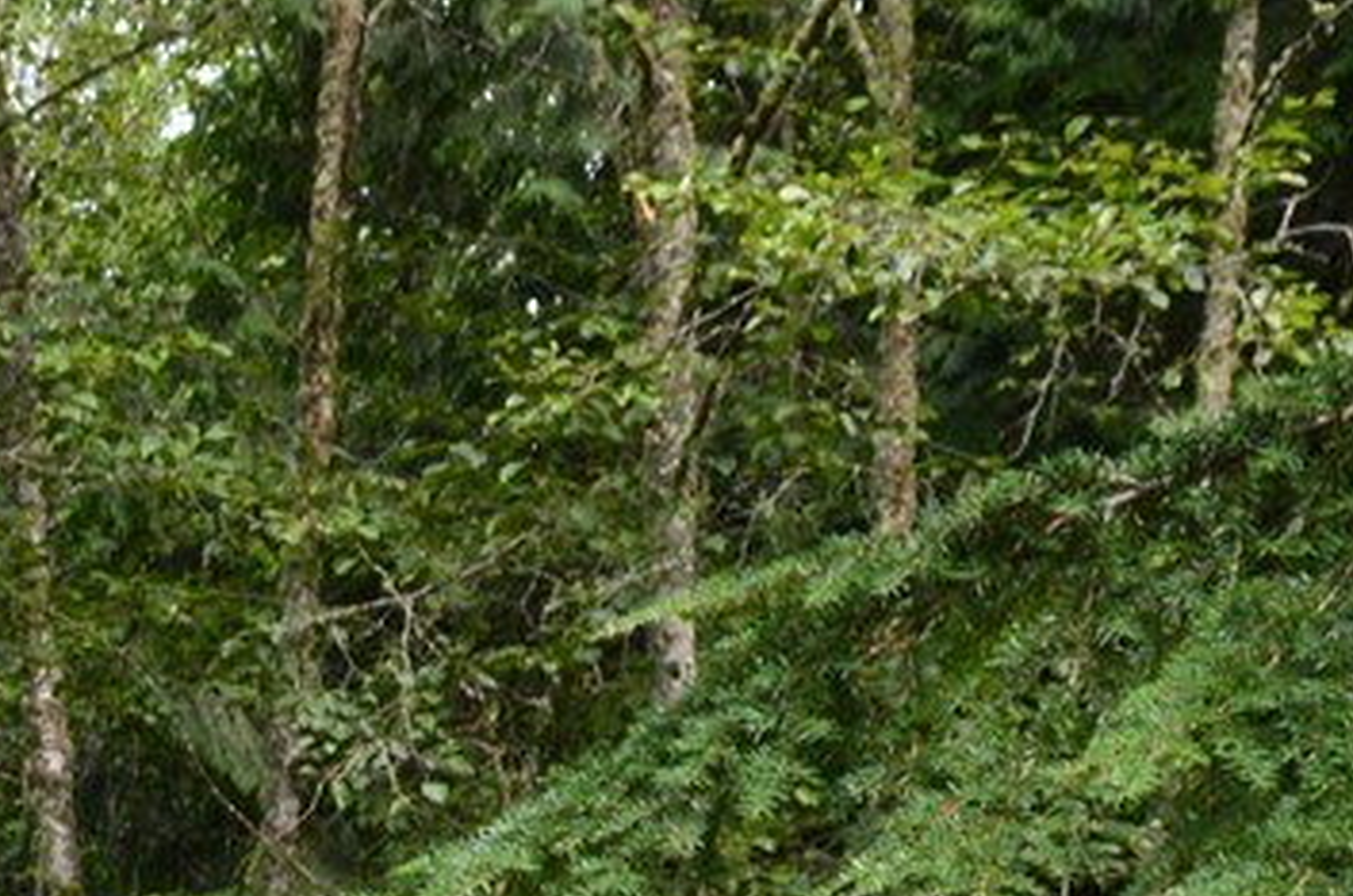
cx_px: -477
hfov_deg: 15.0
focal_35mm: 130
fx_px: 4877
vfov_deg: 9.9
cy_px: 1668
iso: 400
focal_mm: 18
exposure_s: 1/125
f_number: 9
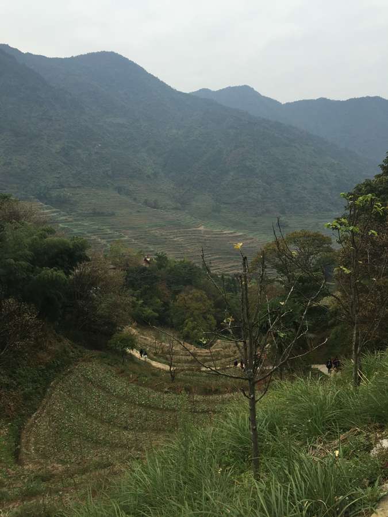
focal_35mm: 29
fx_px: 433
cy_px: 258
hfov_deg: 48.2
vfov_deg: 61.7
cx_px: 194
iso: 32
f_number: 2.2
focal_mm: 4.15
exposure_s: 1/706
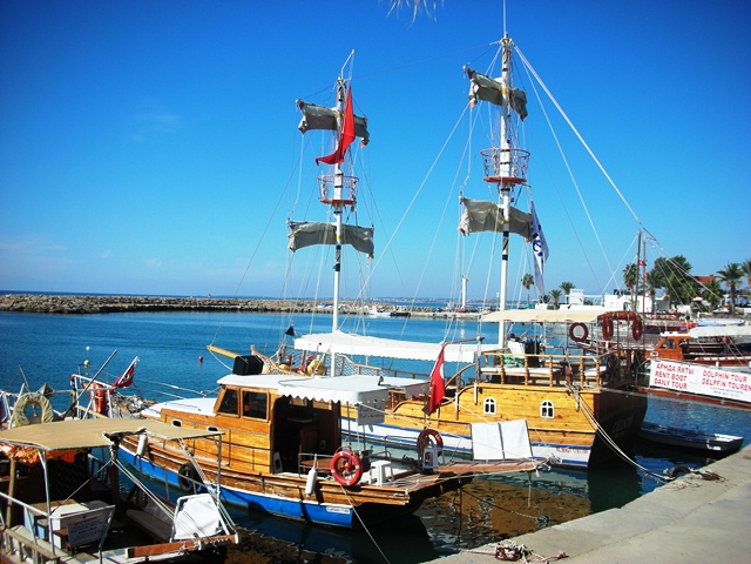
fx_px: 759
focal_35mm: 35
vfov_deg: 40.7
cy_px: 282
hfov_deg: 52.6
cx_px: 376
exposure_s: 1/117
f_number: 8.5
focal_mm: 5.8
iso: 50
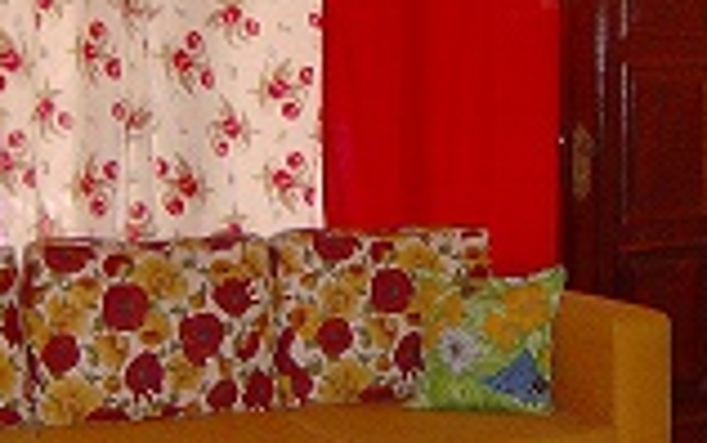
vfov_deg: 14.2
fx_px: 1774
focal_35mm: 92
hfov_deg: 22.3
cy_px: 183
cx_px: 524
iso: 200
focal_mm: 6
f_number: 2.8
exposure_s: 1/60
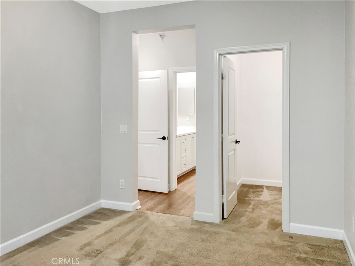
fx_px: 297
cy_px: 133
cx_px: 178
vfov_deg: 48.2
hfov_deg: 61.7
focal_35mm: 29
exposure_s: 1/60
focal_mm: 3
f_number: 1.8
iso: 80
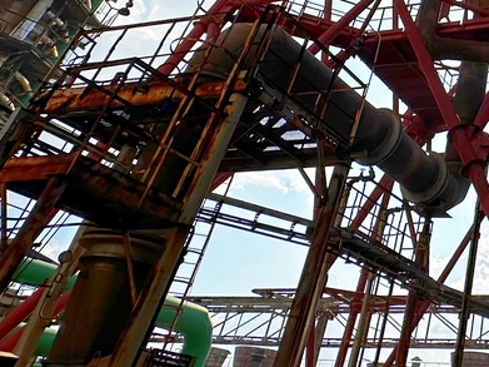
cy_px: -84
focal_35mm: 43
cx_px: 558
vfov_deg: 28.7
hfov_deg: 36.1
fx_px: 607
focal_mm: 2.22
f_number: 2.2
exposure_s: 1/3509
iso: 50
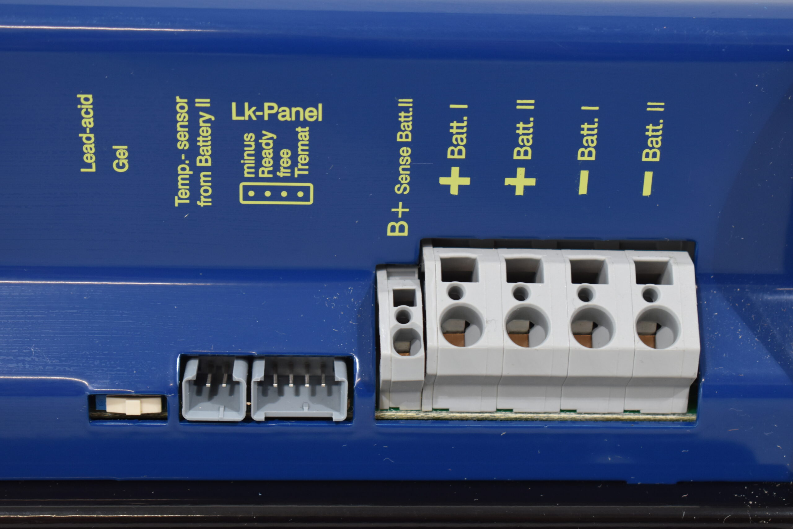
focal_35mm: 82
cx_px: 396
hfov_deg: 24.6
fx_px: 1817
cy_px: 264
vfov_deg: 16.6
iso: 720
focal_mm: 55
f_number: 5.6
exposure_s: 1/60
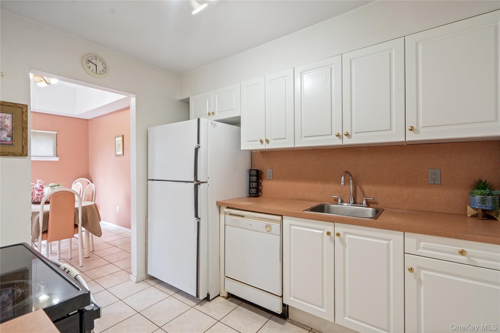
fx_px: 222
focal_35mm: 16
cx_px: 250
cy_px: 166
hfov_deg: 96.7
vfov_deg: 73.7
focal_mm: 16
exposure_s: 1/10
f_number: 6.3
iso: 1250
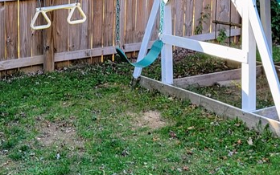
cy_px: 10
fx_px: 619
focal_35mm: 81
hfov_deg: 25.3
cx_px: 191
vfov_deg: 15.9
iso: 50
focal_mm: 5.4
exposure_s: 1/120
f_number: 1.8
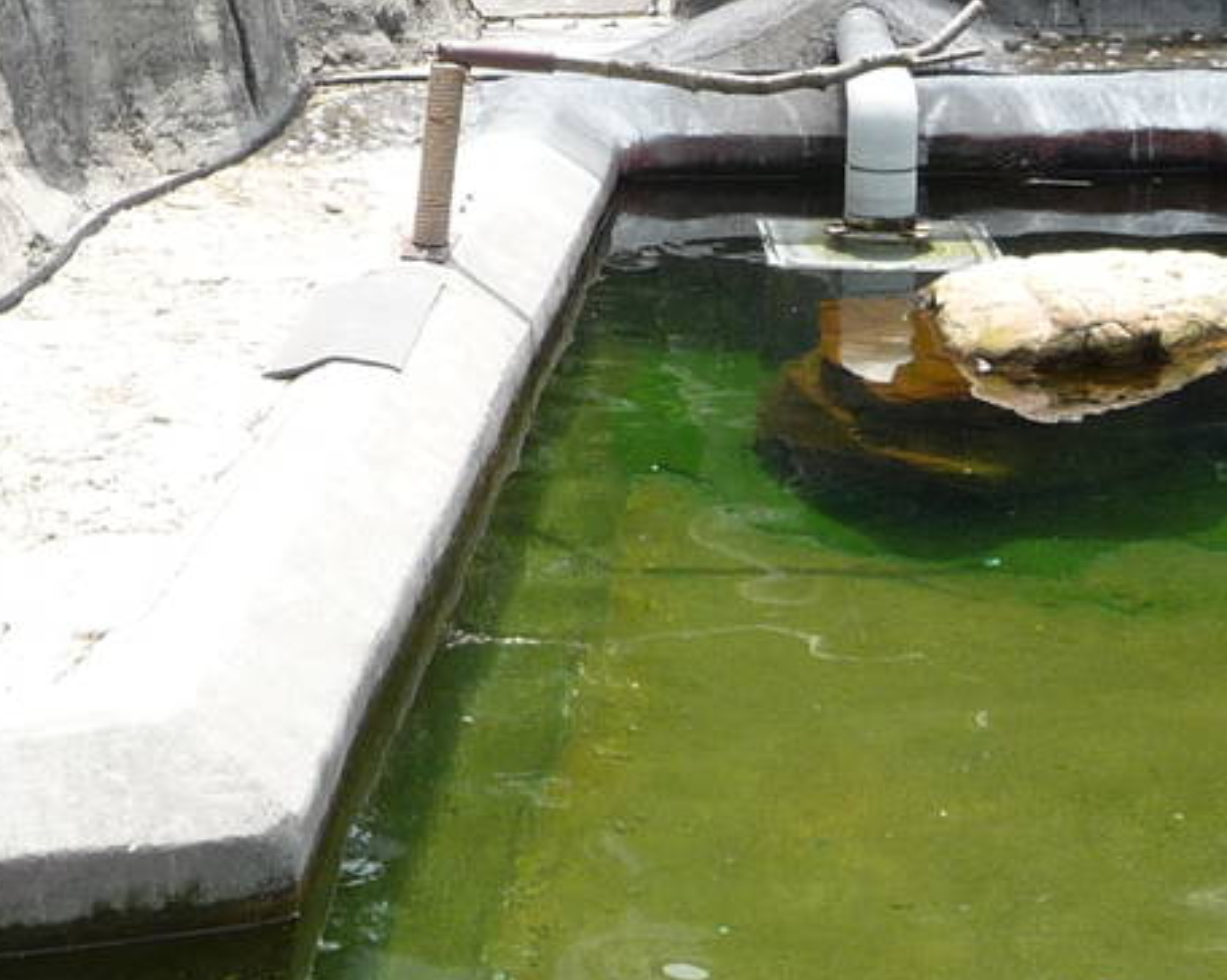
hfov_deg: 19.9
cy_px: -240
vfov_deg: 15.4
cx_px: 455
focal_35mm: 96
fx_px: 3483
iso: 100
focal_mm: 4.7
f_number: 3.3
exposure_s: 1/500
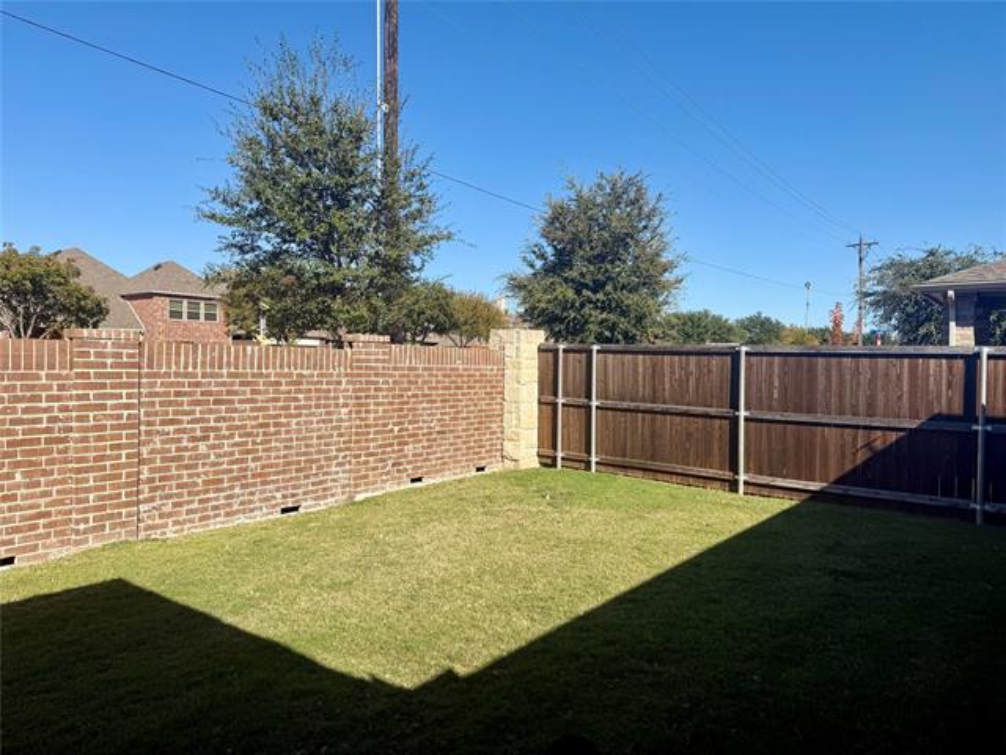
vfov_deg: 56.8
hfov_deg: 71.6
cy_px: 378
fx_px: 697
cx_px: 503
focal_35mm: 24
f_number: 1.78
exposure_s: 1/4975
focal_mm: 6.76
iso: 80
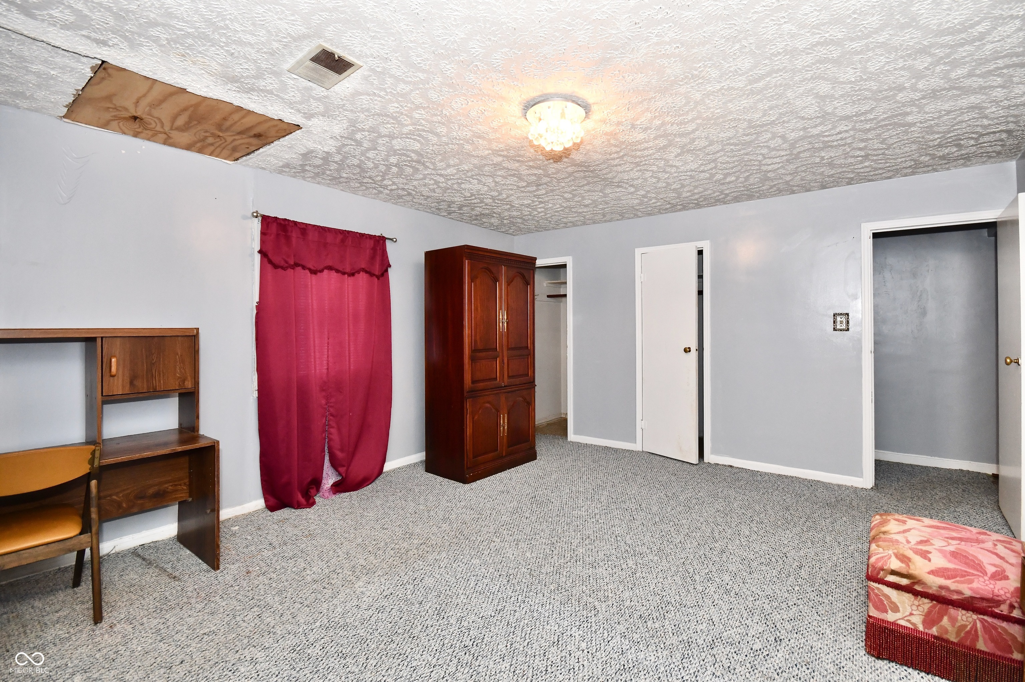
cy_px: 341
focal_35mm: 15
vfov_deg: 77.3
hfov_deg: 100.4
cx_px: 512
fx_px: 427
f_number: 6.3
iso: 640
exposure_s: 1/60
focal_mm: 10
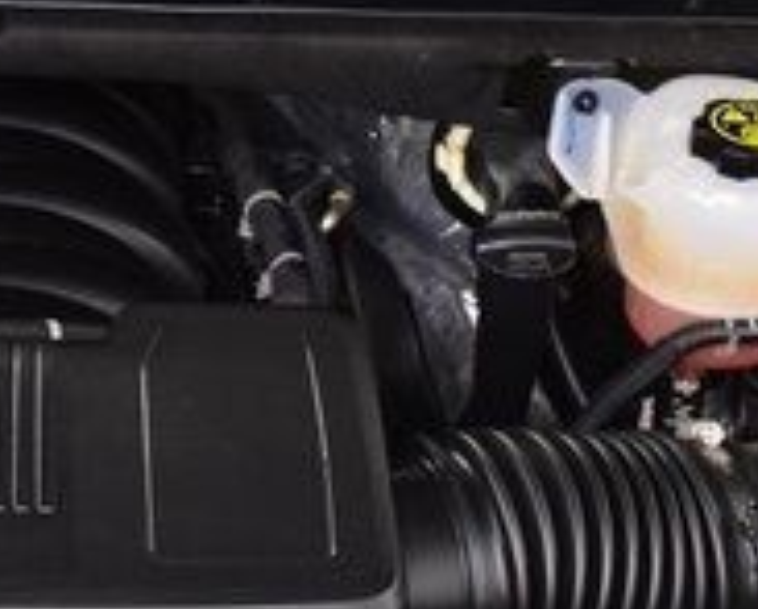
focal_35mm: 118
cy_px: 408
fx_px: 2651
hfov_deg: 16.0
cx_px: 0
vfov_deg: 13.1
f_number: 4
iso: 1600
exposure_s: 1/15
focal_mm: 24
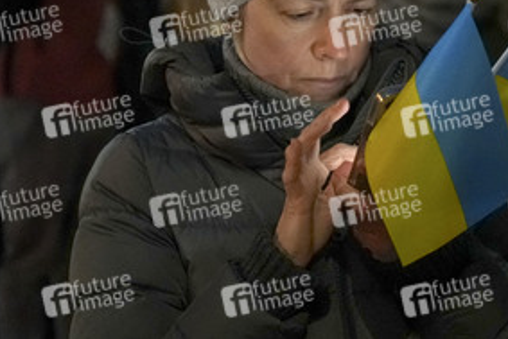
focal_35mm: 159
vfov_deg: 8.6
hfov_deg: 12.9
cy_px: 72
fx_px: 2245
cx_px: 399
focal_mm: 100
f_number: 5.6
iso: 20000
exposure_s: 1/200
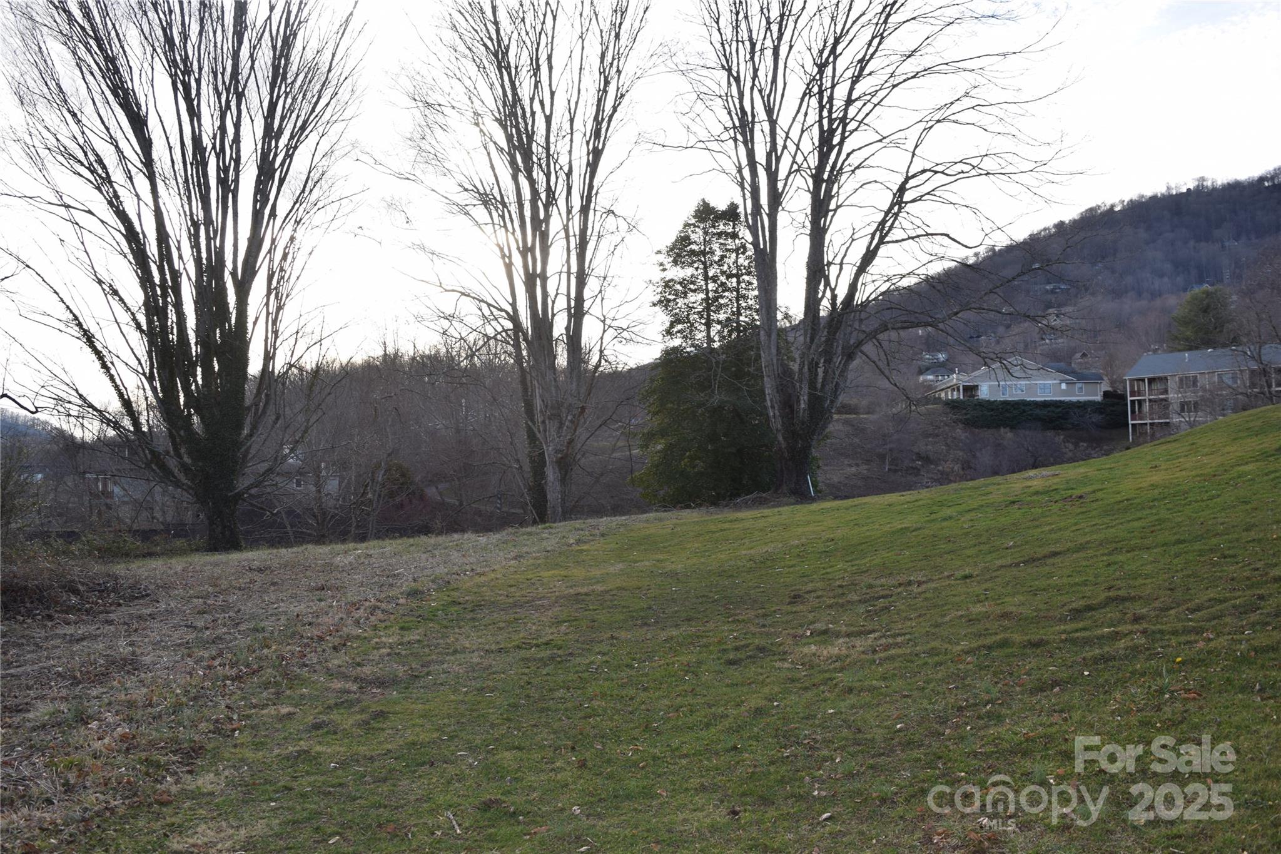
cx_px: 640
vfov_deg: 43.6
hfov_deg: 61.9
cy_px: 427
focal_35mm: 30
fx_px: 1067
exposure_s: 1/125
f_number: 5.6
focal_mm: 20
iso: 100
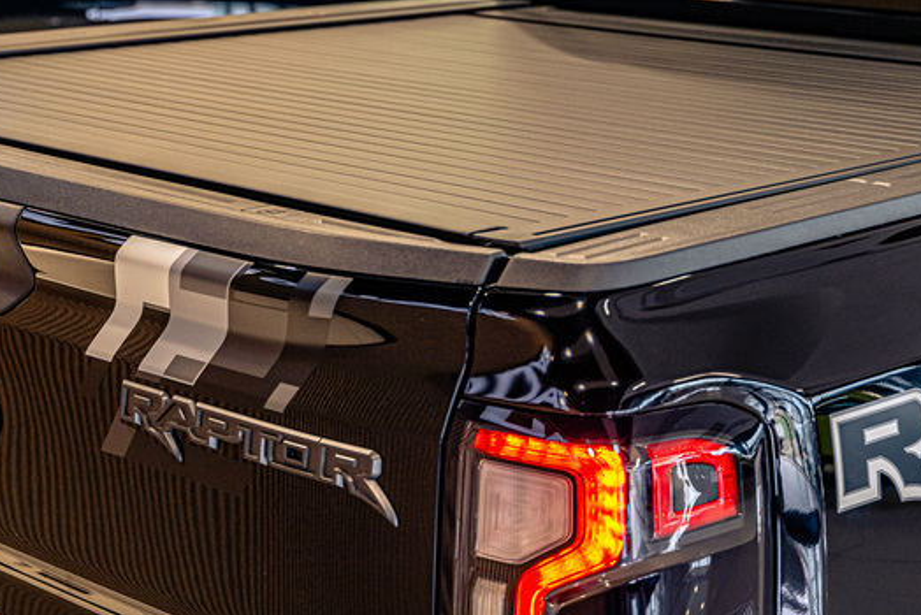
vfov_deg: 17.0
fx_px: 2048
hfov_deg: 25.3
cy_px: 176
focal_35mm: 80
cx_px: 479
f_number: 3.5
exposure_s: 1/125
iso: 400
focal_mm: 41
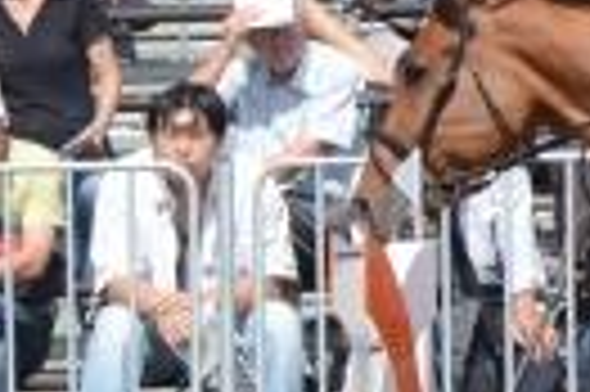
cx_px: 986
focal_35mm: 1028
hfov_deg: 2.0
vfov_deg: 1.3
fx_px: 16827
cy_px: 419
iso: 800
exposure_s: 1/3200
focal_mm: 200
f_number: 7.1
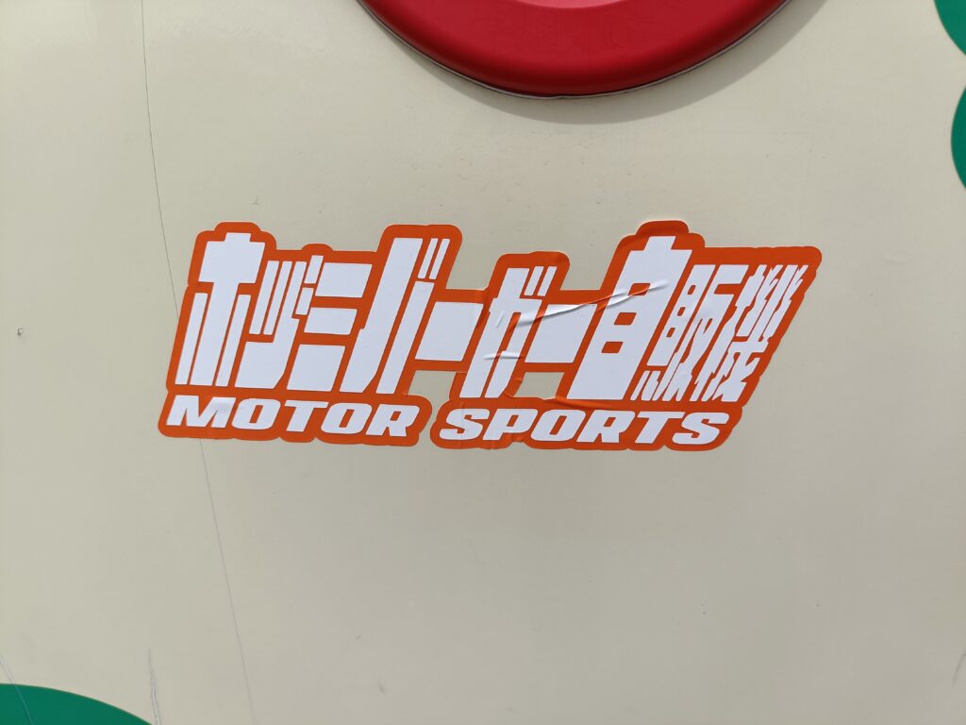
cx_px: 483
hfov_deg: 69.4
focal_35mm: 25
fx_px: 698
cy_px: 362
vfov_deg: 54.9
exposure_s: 1/684
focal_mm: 4.7
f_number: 1.7
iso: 50
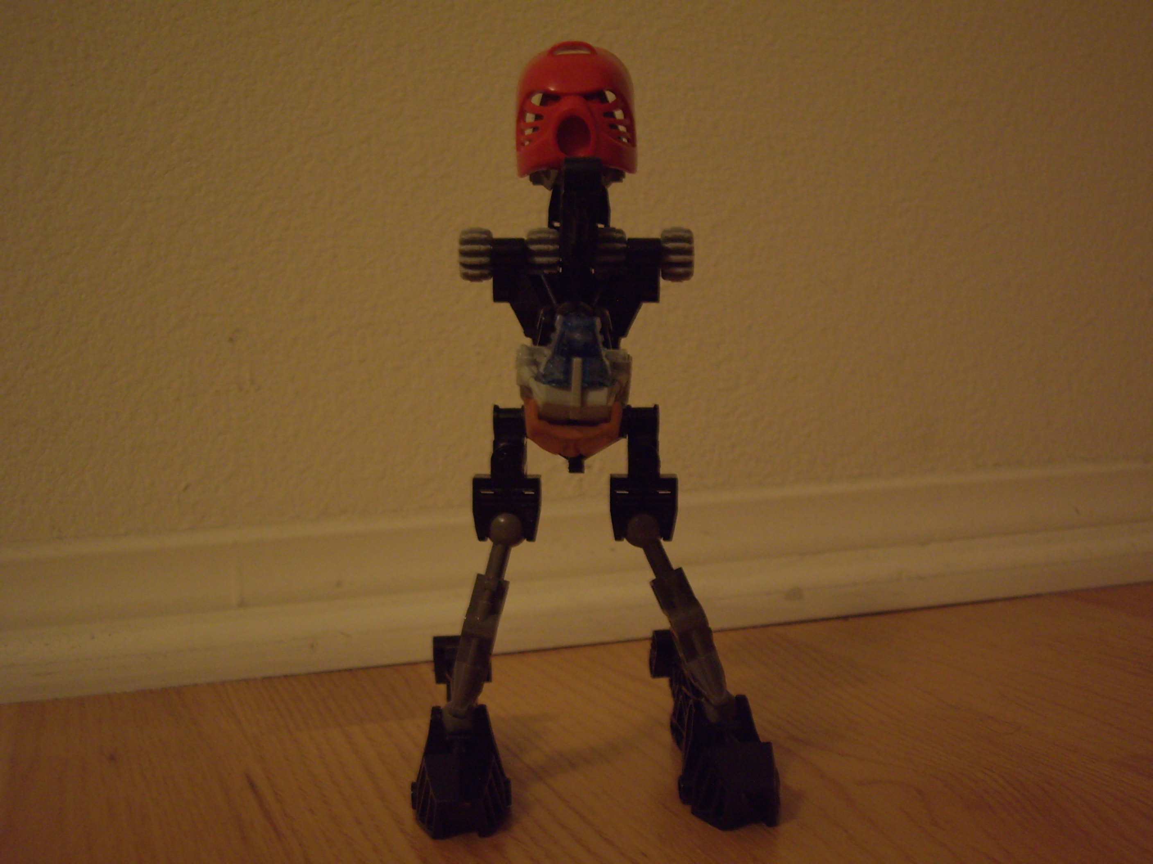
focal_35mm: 47
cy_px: 432
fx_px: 1565
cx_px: 576
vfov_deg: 30.9
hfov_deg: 40.4
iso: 200
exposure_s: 1/4
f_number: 3
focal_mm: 7.6
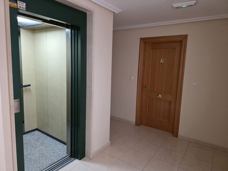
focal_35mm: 23
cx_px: 114
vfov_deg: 58.9
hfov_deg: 73.9
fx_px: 151
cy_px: 86
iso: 800
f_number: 1.7
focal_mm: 6.3
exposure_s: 1/100
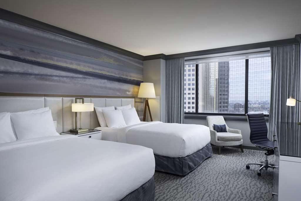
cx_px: 150
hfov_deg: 73.7
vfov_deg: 53.1
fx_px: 201
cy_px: 100
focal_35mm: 24
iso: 800
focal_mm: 24
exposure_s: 1/30
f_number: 9
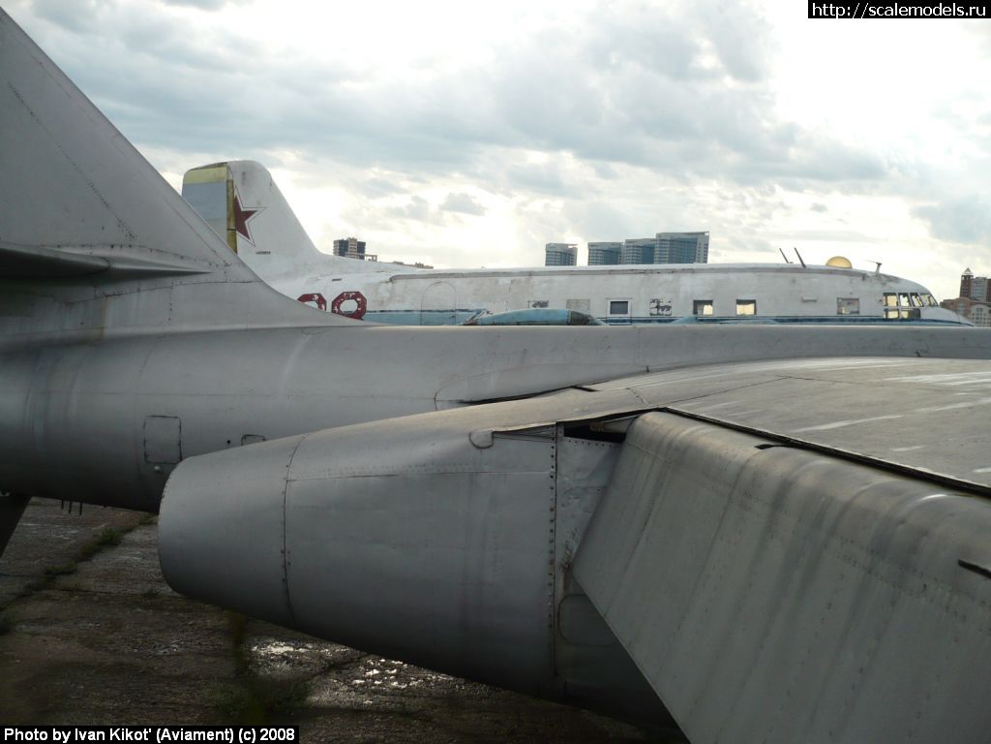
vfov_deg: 40.7
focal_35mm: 35
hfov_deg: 52.6
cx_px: 496
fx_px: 1002
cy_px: 372
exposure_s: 1/640
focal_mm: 5.8
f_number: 2.8
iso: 100
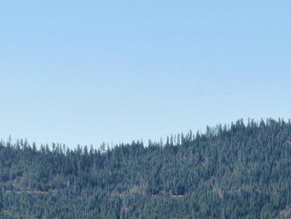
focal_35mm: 153
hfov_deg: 12.4
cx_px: 407
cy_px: 491
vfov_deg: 8.9
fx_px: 1287
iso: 100
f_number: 3.2
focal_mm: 5.82
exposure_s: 1/640
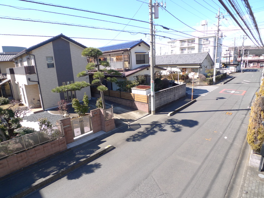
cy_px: 99
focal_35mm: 24
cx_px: 132
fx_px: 183
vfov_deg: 56.8
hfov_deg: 71.6
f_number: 2.8
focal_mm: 5.1
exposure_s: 1/500
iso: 80
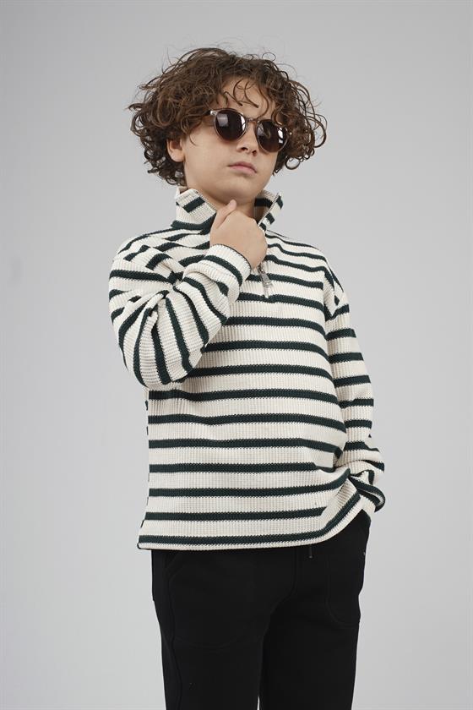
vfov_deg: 21.2
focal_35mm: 96
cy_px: 355
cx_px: 236
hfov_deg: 14.3
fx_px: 1892
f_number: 5
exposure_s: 1/160
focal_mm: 64
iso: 64
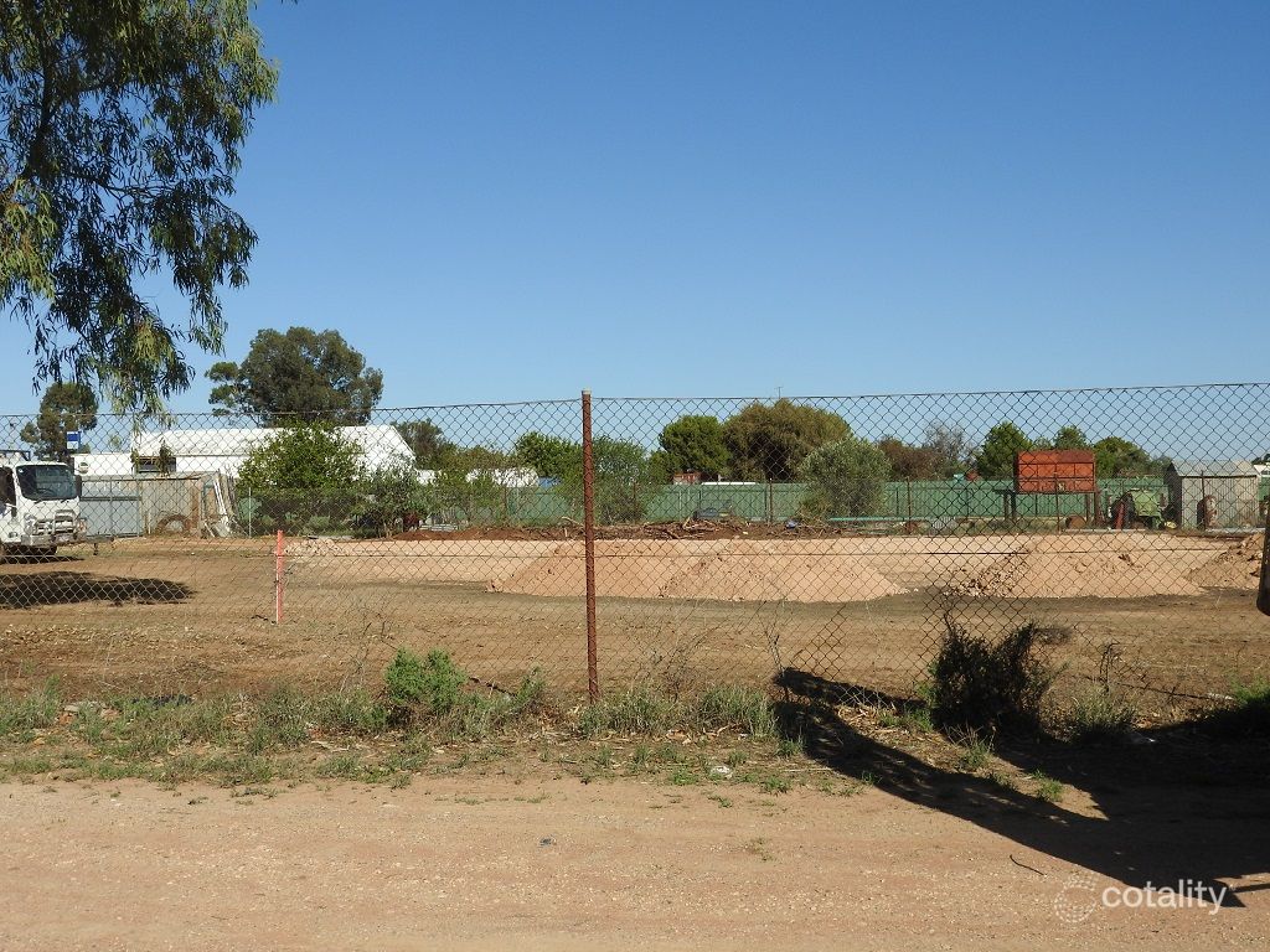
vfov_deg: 36.0
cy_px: 476
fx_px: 1468
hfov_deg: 46.8
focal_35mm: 40
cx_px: 635
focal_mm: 7.2
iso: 100
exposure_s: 1/1600
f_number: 3.8
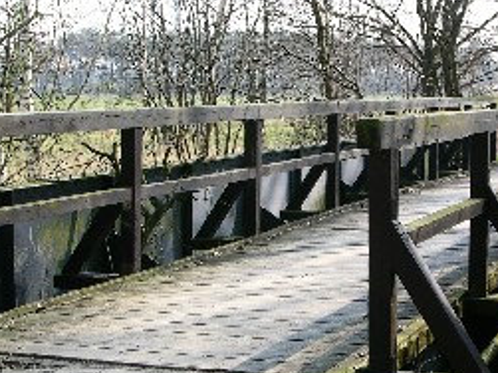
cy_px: 200
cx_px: 316
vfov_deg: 18.0
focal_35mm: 82
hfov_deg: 23.8
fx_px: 1179
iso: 50
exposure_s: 1/99.1
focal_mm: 8.9
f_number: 5
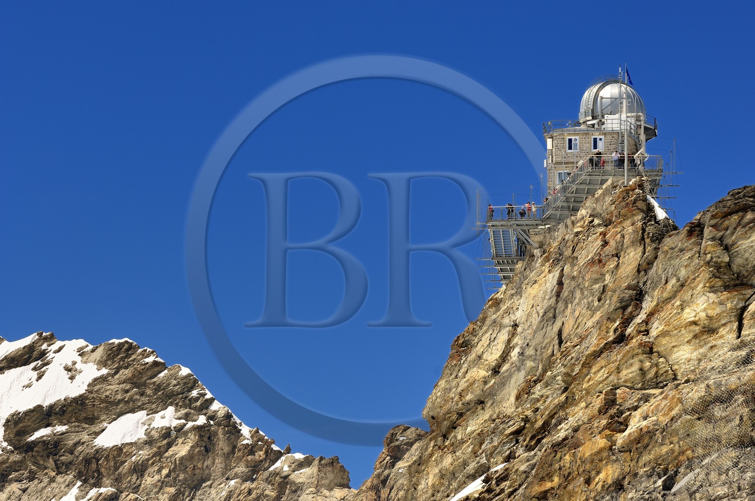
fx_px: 4084
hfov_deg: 10.6
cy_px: 250
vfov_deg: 7.0
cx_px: 378
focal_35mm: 195
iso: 100
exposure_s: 1/400
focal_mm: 130
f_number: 5.6
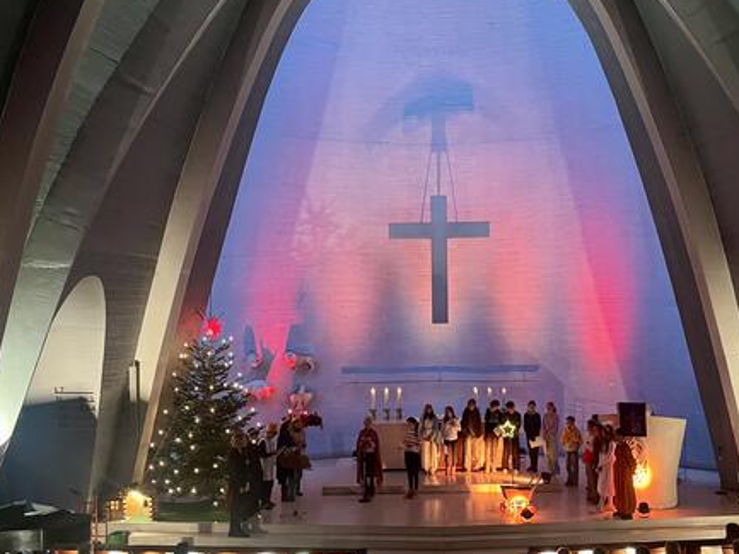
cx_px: 440
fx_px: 833
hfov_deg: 47.6
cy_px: 312
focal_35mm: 39
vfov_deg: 36.8
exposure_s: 1/33
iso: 400
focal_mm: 5.1
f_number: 1.6
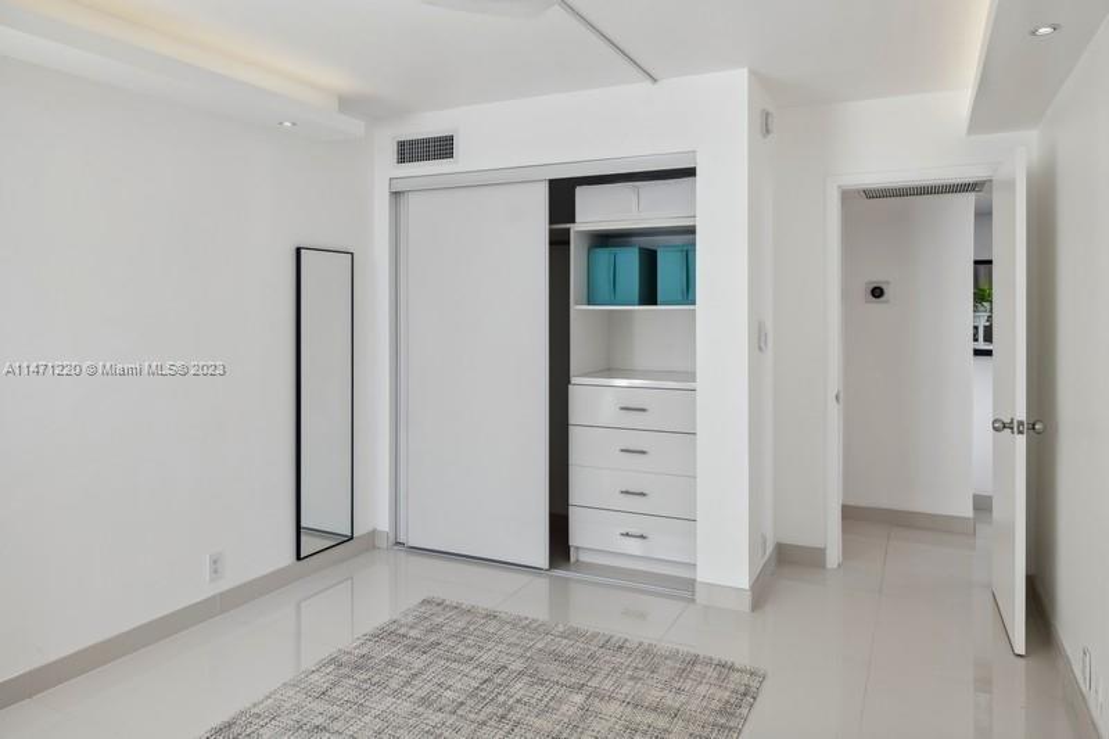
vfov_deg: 53.1
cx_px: 554
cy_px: 370
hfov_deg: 73.8
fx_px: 739
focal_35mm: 24
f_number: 9
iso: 200
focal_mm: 24
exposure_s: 1/40
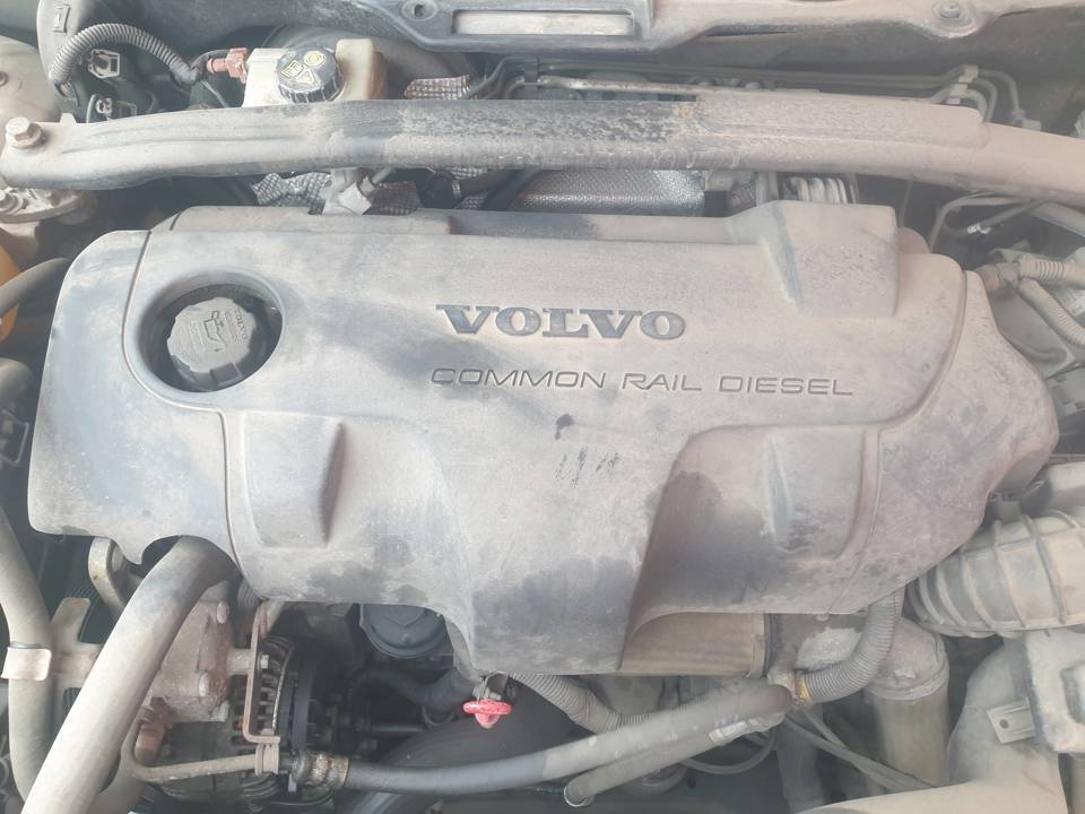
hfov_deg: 67.3
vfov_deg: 53.1
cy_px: 407
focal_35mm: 26
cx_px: 542
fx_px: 815
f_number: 2.4
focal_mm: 4.3
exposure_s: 1/50
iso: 80
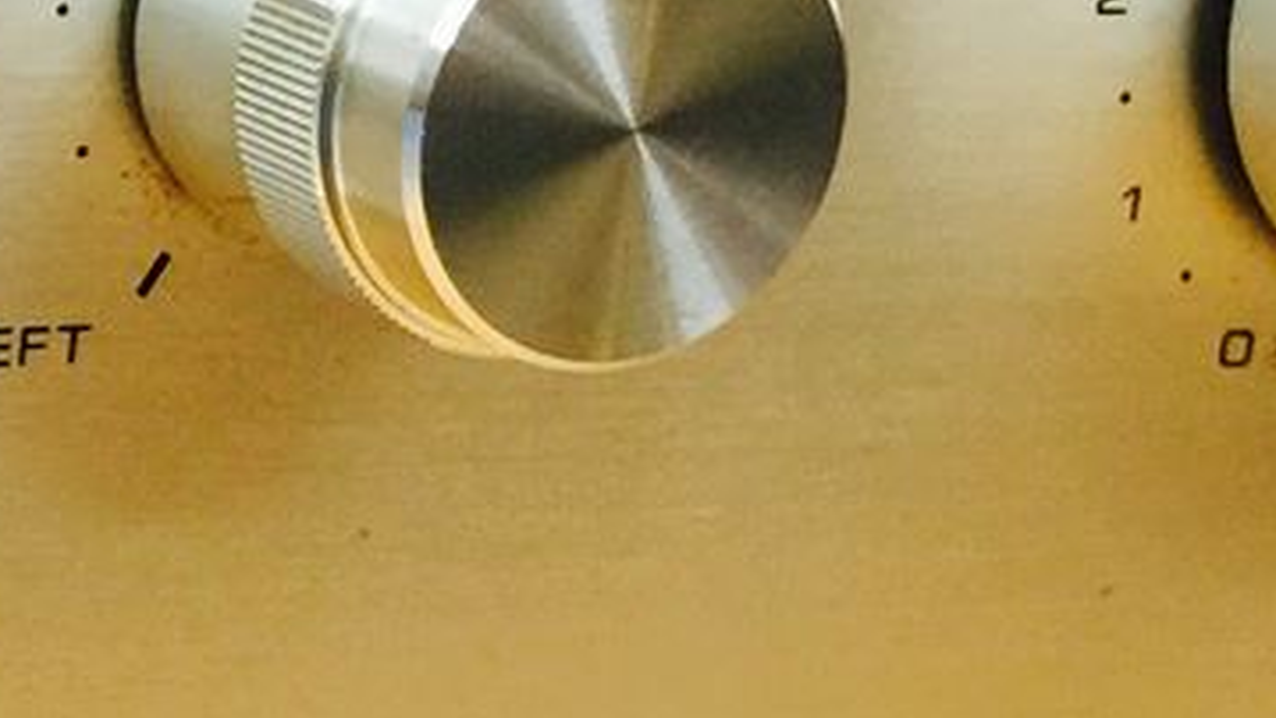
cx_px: -1077
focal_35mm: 141
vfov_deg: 8.6
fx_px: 4771
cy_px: 192
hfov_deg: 13.5
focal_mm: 4.15
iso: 64
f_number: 2.2
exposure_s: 1/33
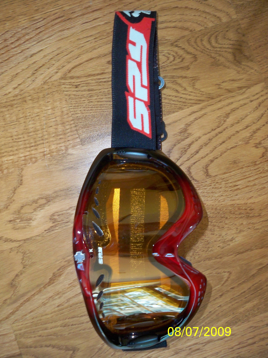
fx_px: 361
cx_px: 134
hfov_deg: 40.7
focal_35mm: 35
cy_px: 179
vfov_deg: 52.6
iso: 200
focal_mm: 6.3
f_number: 3.1
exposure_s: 1/30
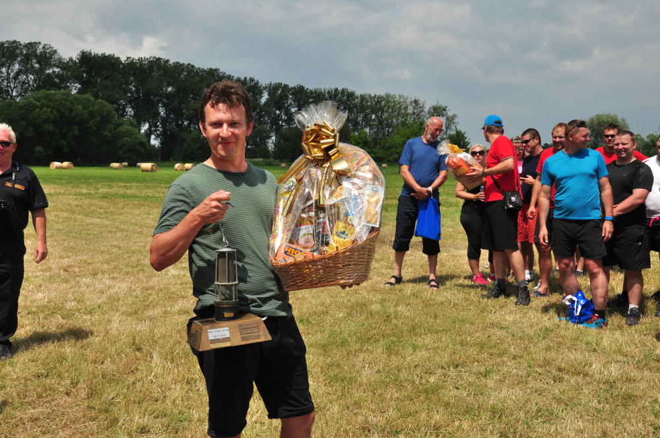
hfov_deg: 41.2
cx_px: 330
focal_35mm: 48
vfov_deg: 28.0
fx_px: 879
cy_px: 219
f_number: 11
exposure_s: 1/2000
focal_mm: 32
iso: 500
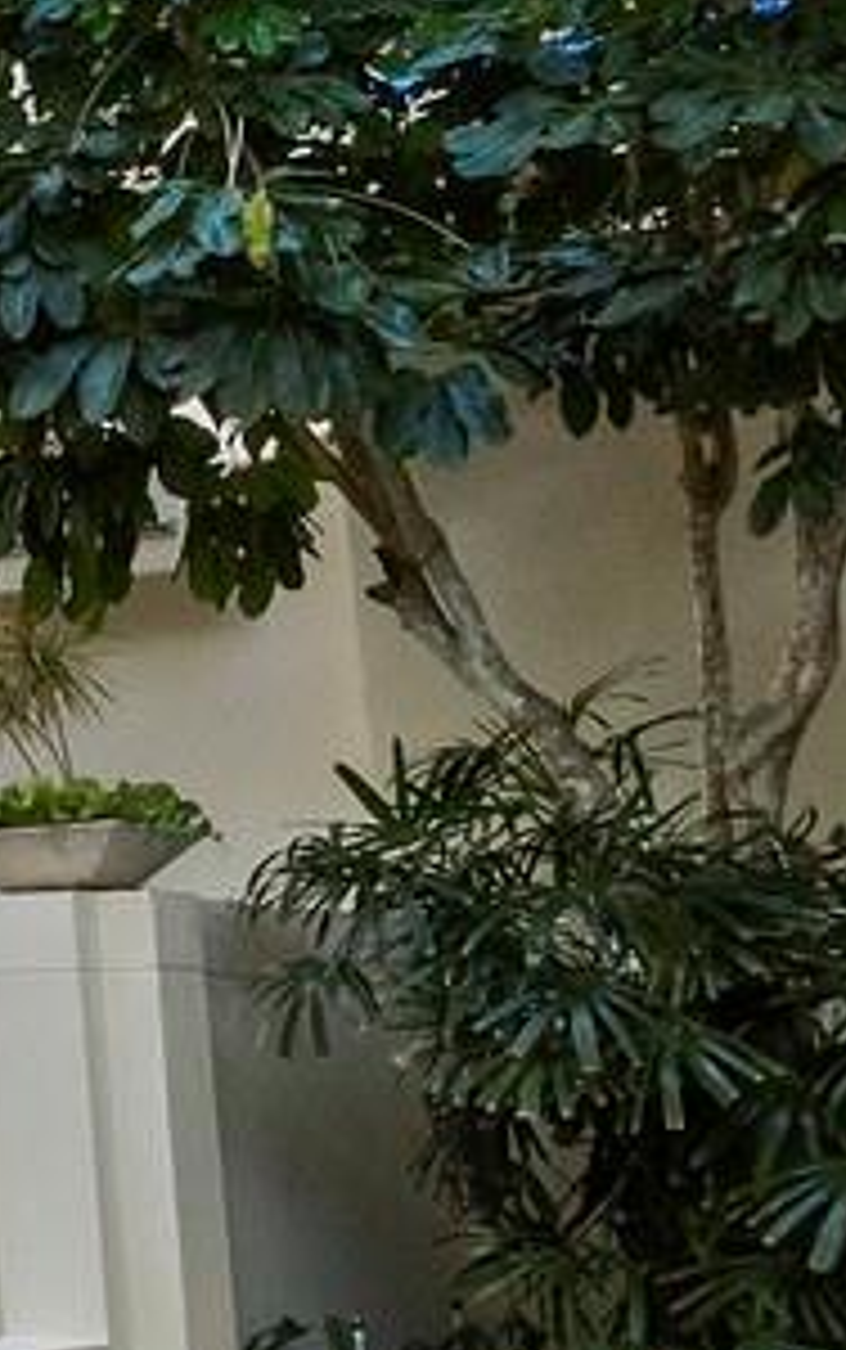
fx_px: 2909
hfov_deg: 13.3
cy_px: 446
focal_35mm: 79
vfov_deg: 26.0
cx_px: -1048
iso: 320
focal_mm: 7
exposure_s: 1/50
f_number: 13
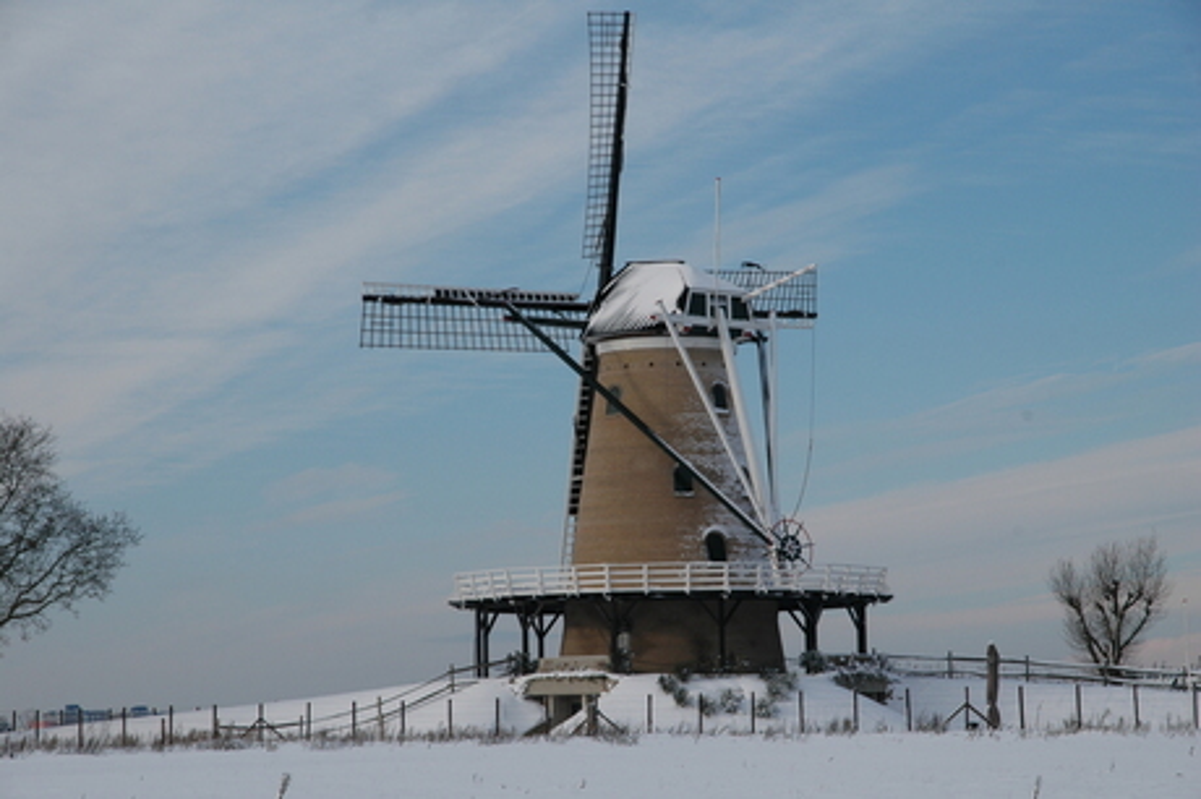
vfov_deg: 13.0
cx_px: 600
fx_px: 3500
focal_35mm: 105
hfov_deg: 19.5
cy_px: 400
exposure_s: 1/320
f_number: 10
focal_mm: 70
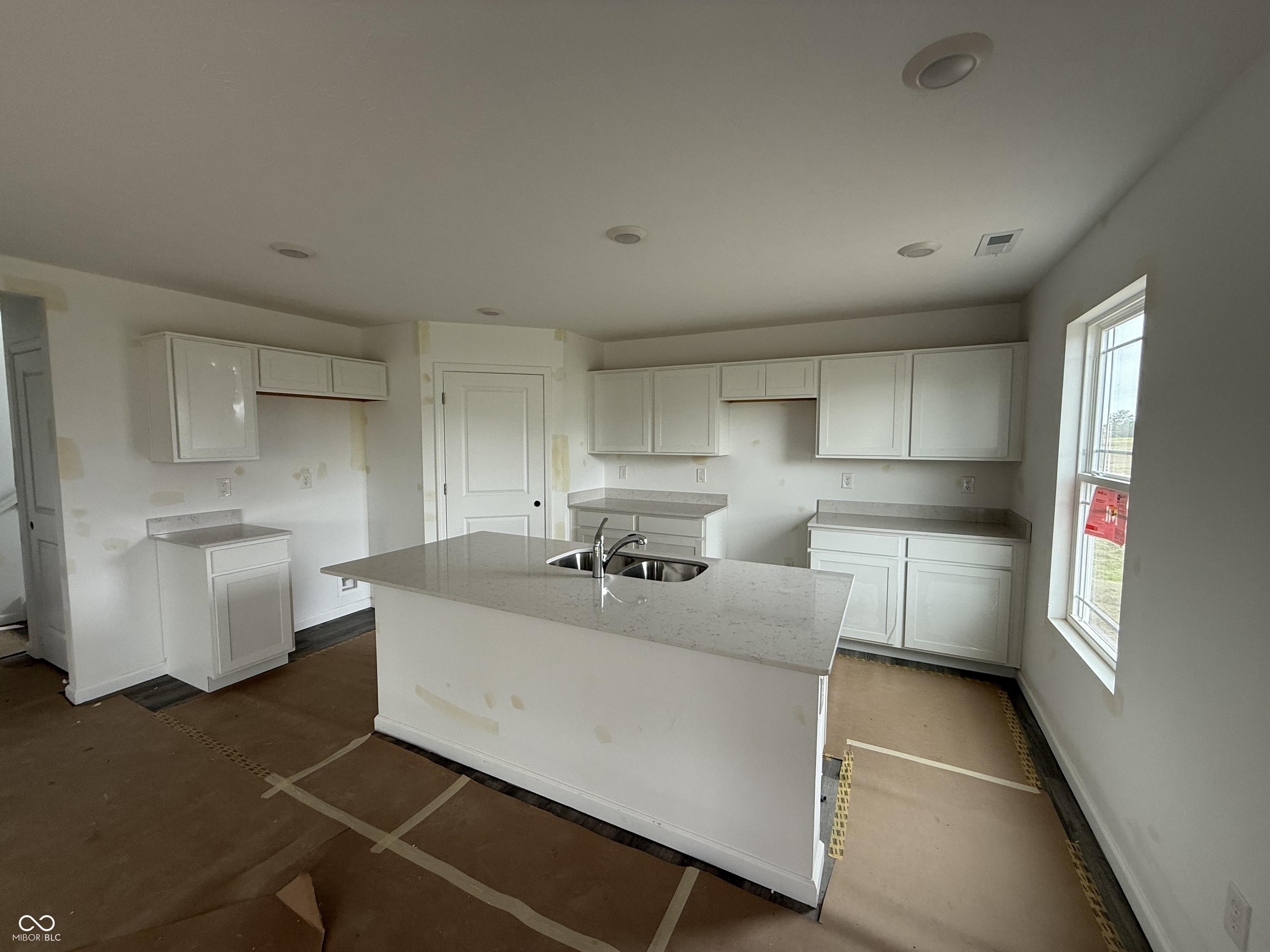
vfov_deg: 85.7
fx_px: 514
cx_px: 635
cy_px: 476
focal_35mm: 14
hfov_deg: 102.1
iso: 125
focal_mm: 2.22
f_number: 2.2
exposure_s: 1/99
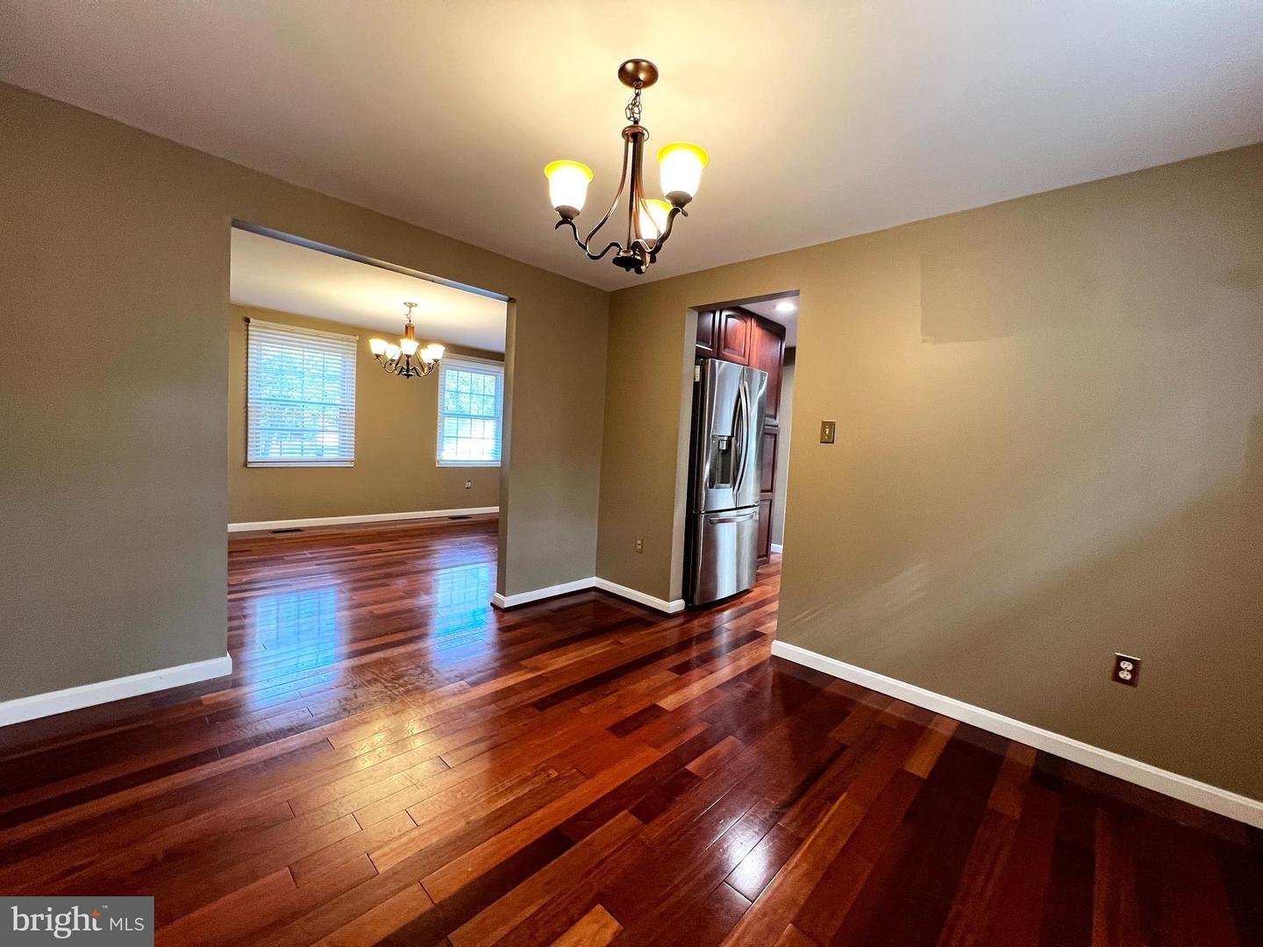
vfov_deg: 89.9
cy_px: 474
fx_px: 474
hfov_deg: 106.2
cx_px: 632
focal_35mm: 13
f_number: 1.8
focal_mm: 1.57
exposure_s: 1/60
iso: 320
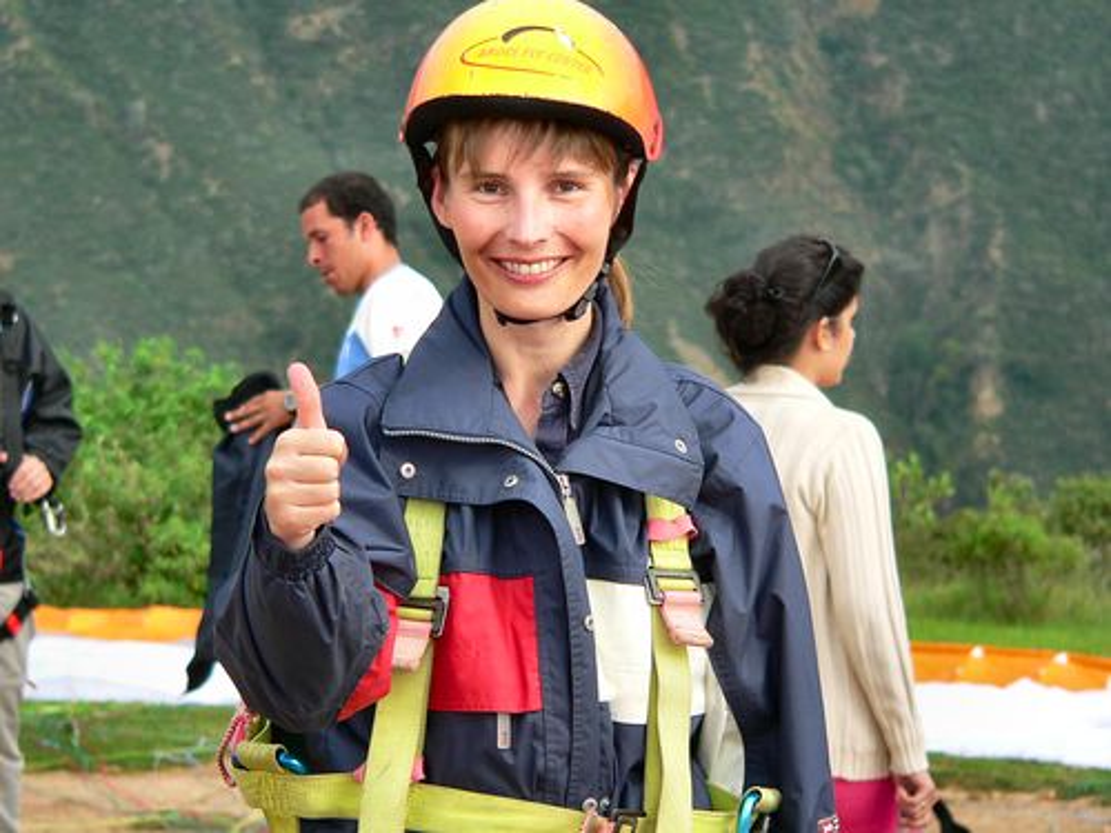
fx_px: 5617
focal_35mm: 175
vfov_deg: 8.5
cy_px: 416
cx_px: 556
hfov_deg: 11.3
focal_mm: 29.1
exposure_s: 1/100
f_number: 2.8
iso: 80
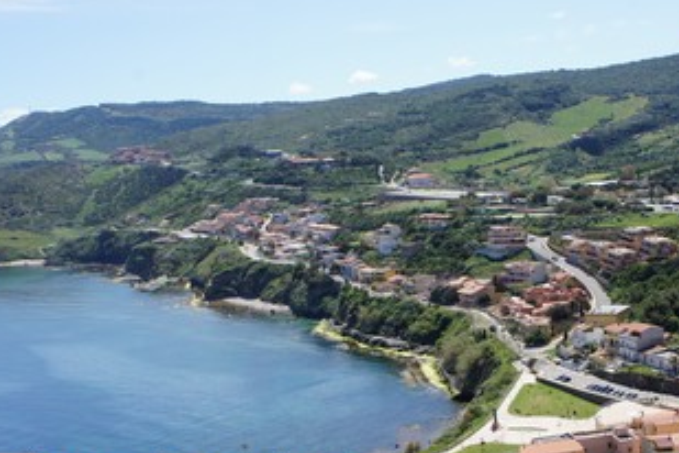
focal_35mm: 56
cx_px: 409
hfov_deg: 35.7
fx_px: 1051
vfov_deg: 24.2
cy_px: 290
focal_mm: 25
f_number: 11
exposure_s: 1/200
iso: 200
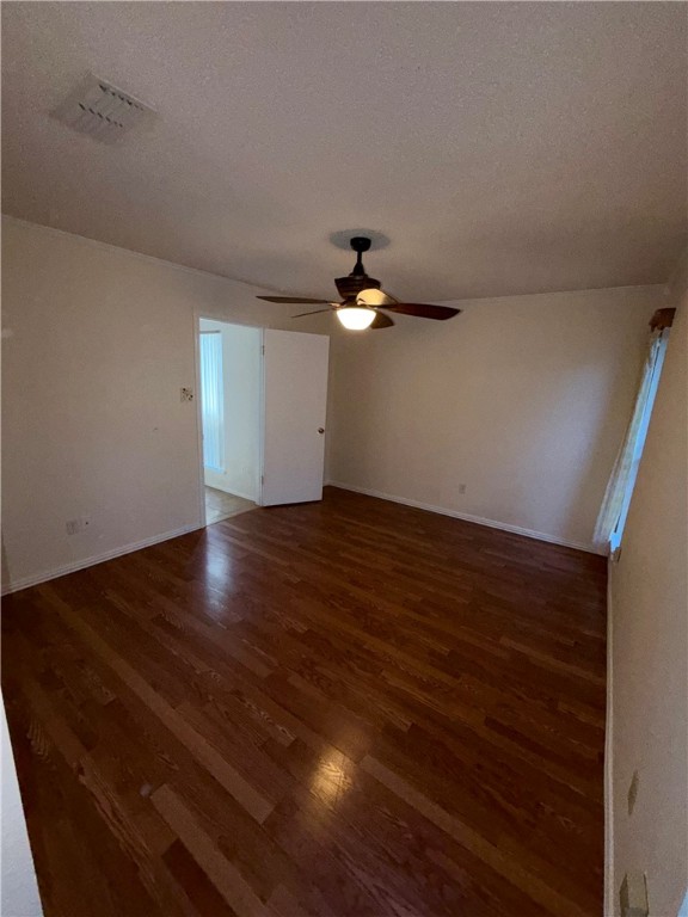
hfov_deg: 85.7
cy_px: 458
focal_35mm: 14
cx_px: 344
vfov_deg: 102.1
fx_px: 371
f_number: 2.2
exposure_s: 1/60
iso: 200
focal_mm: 2.22
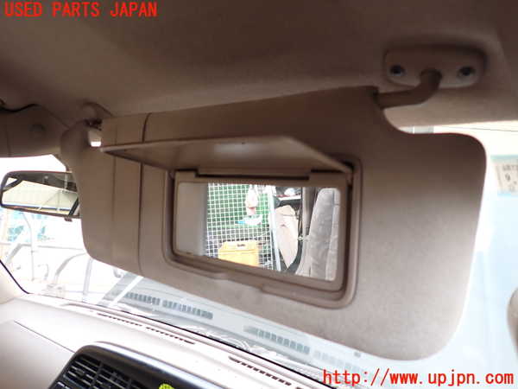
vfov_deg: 54.9
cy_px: 194
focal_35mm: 25
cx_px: 259
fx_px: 374
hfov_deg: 69.4
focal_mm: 4.5
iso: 160
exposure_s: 1/60
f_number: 2
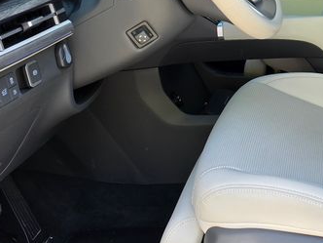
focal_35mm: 71
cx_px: 304
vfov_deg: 20.3
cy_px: 18
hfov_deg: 26.3
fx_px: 662
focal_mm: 6.3
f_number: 1.7
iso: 40
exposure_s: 1/180
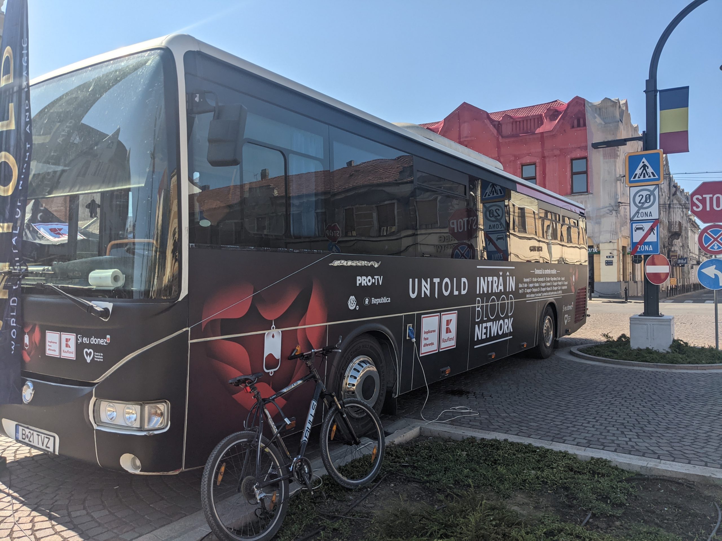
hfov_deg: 65.3
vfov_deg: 51.4
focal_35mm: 27
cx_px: 361
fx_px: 563
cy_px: 270
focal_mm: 4.38
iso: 45
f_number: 1.73
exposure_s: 1/3356
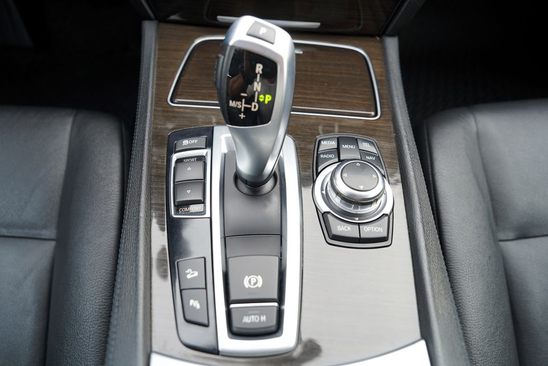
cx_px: 274
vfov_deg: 53.1
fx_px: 365
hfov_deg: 73.7
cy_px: 183
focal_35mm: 24
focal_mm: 24
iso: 160
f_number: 4
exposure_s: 1/60
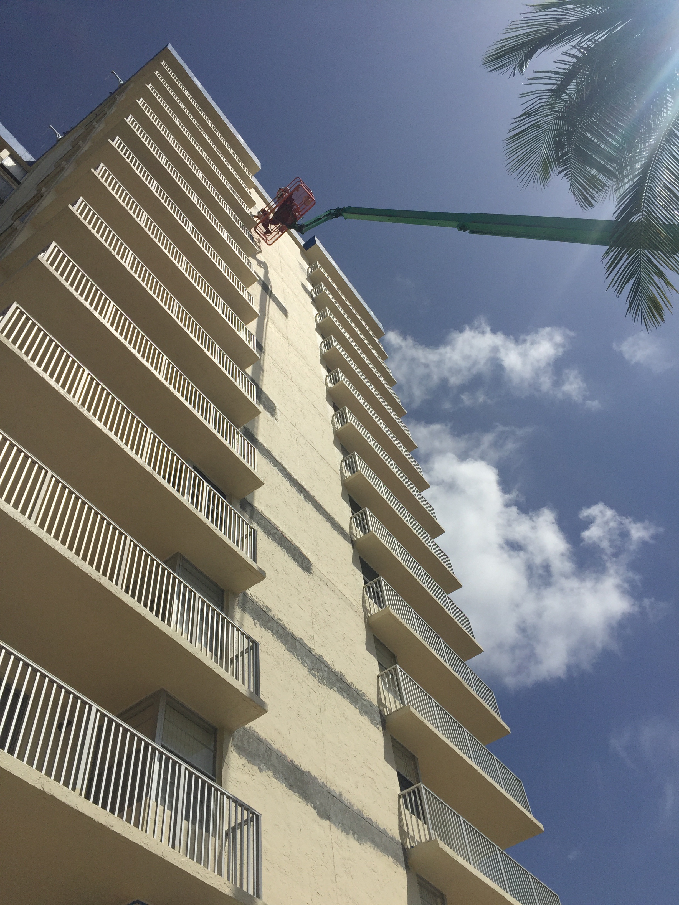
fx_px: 758
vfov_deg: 61.7
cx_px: 340
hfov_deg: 48.2
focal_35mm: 29
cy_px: 452
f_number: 2.2
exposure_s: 1/7937
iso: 32
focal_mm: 4.15
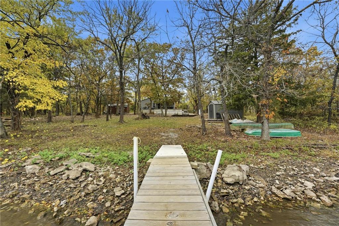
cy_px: 113
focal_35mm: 14
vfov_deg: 81.2
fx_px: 132
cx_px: 170
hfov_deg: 104.3
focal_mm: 14
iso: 400
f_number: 8
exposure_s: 1/1000
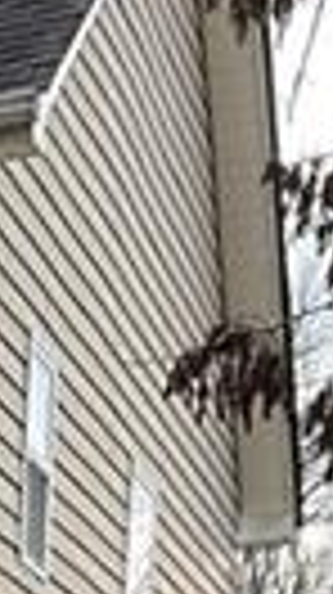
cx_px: -904
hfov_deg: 6.3
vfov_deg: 11.1
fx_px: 2597
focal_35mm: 165
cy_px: 1382
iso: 50
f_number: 1.5
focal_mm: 5.7
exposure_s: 1/723
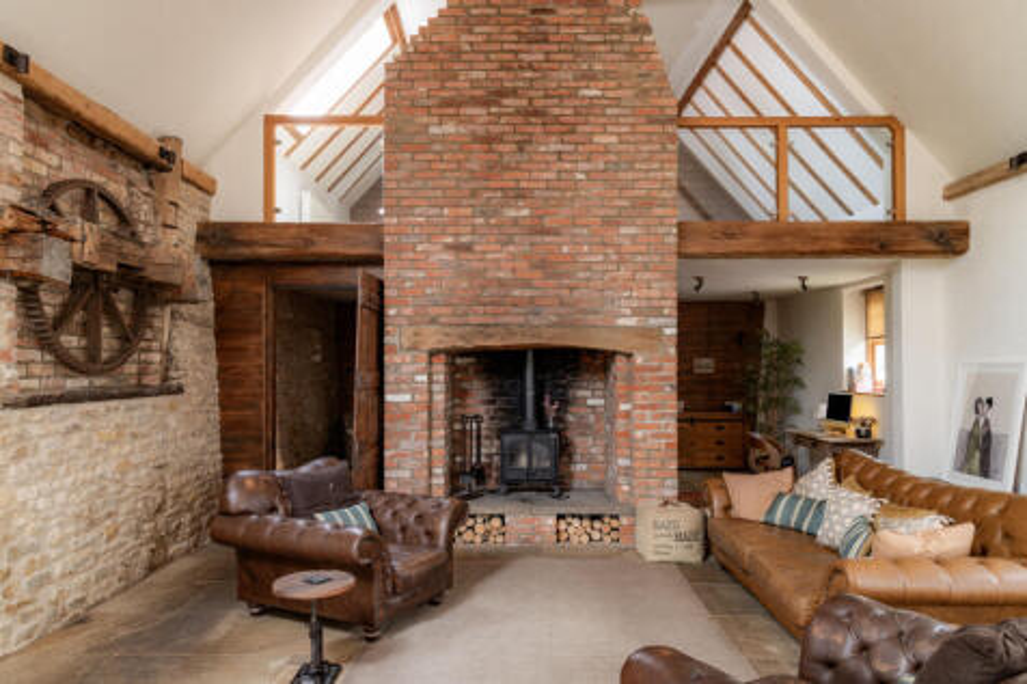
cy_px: 342
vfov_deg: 53.1
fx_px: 684
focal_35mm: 24
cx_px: 514
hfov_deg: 73.8
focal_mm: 24
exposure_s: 1/6
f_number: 10
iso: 200
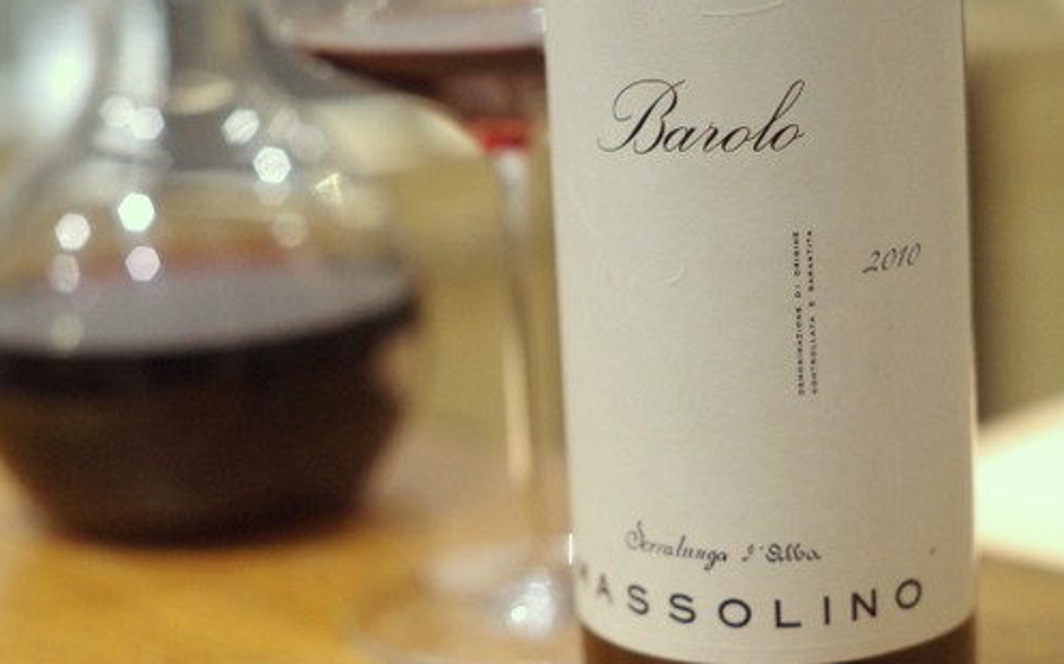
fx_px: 2232
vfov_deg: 16.9
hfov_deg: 26.8
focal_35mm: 77
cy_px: 334
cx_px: 531
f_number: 3.2
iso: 3200
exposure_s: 1/80
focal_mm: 50
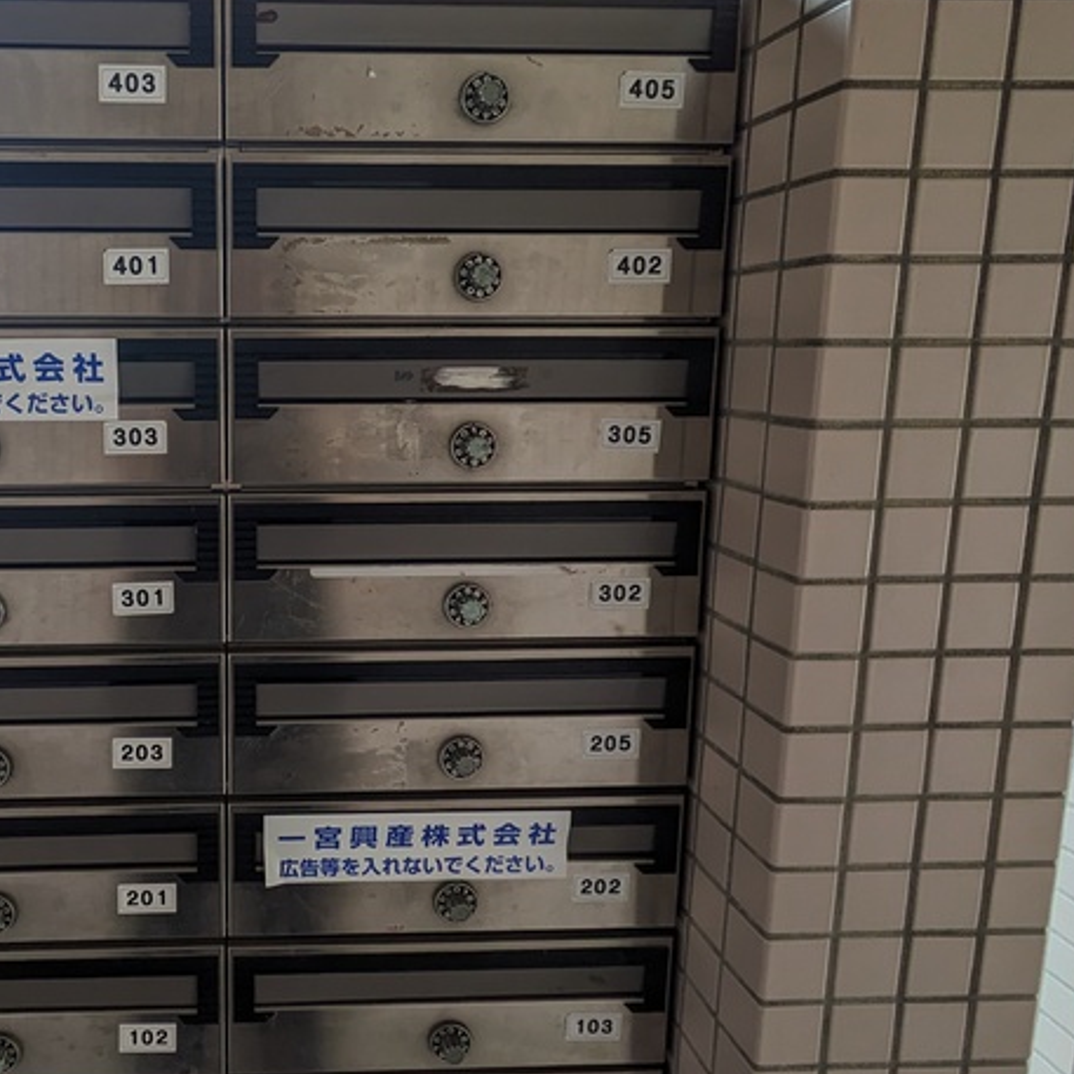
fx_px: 913
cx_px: 243
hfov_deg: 57.2
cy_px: 479
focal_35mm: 26
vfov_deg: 60.8
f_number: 2.2
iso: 69
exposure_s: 1/127
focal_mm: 1.83
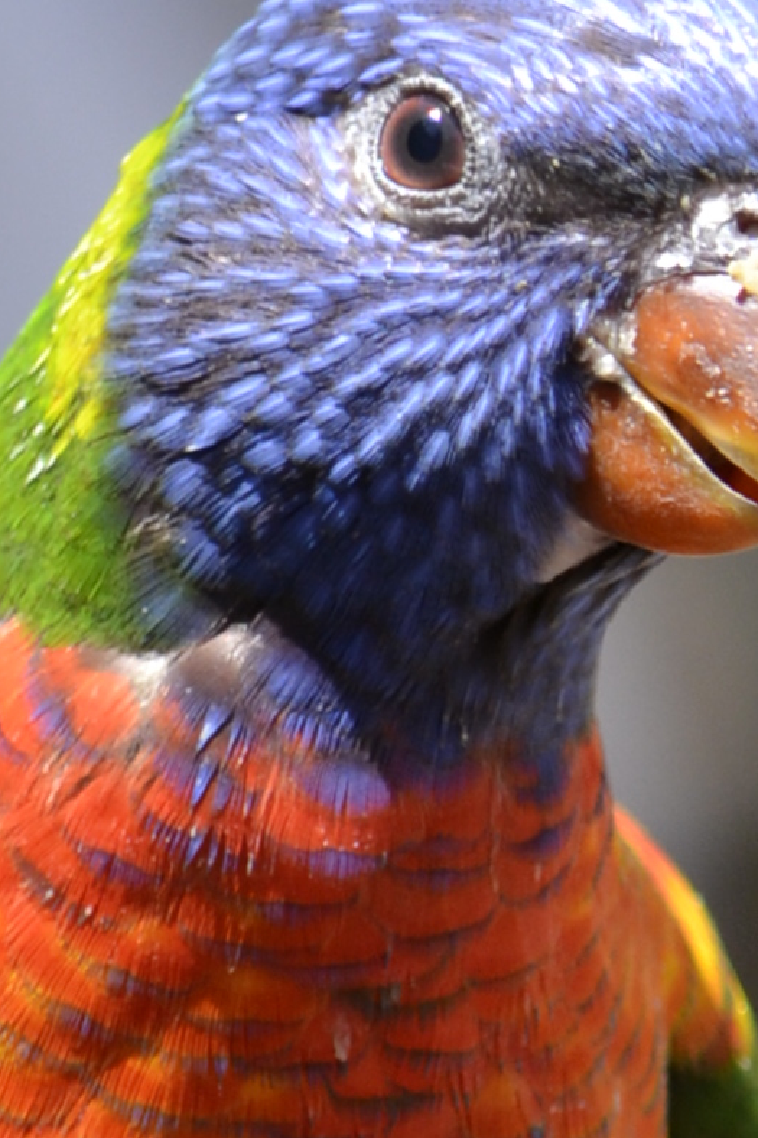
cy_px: 1860
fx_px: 62336
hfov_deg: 0.7
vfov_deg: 1.0
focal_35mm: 1973
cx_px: 77
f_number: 5.6
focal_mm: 300
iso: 400
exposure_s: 1/320
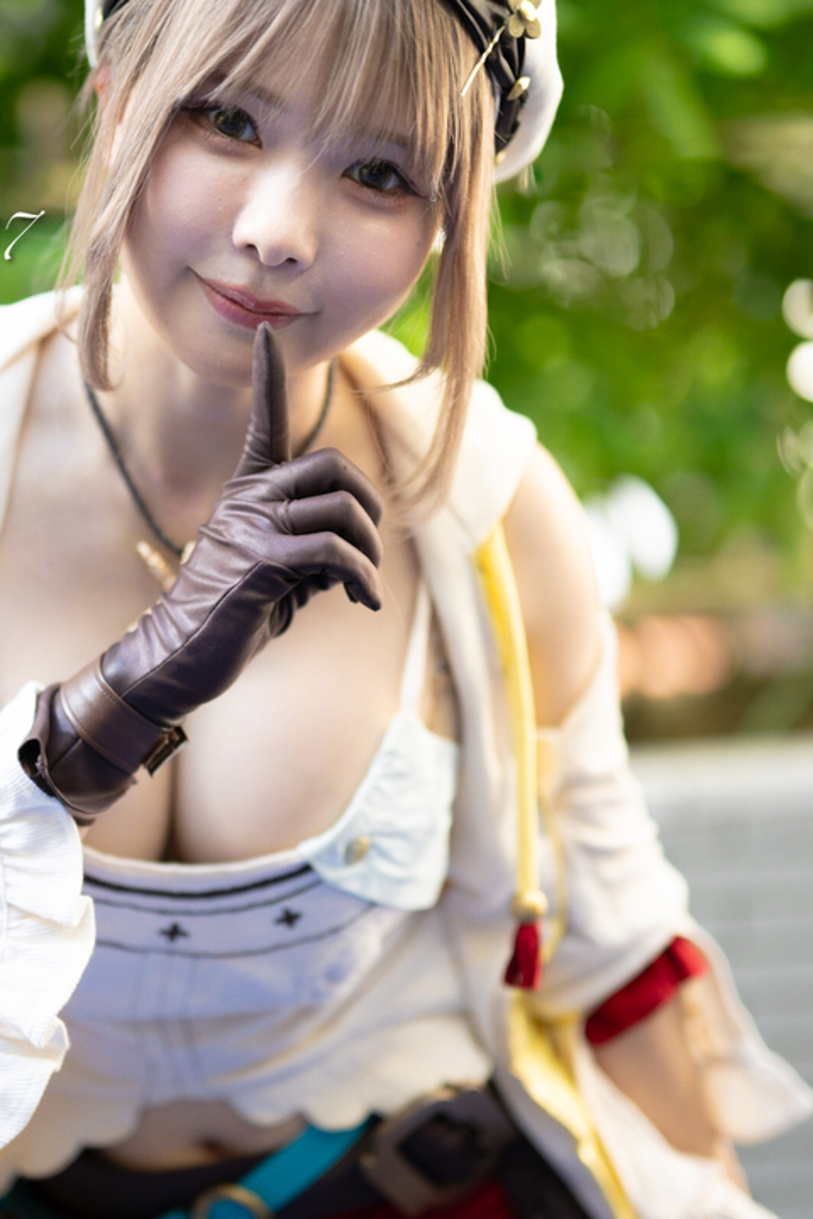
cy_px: 598
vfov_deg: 27.0
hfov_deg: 18.1
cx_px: 268
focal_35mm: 75
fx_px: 2540
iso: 64
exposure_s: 1/400
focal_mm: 50
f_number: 1.2
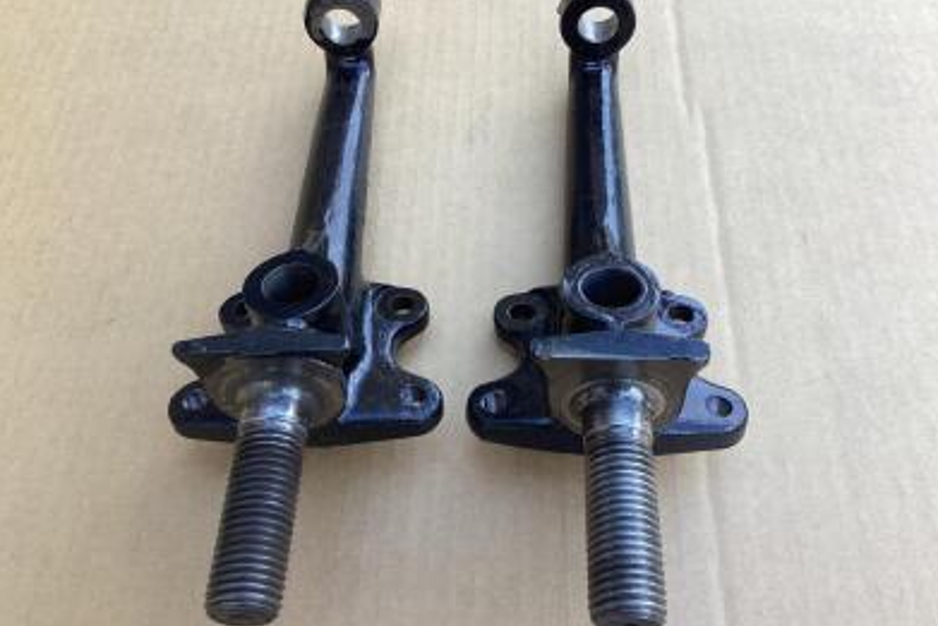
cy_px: 317
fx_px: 860
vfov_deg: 40.0
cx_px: 475
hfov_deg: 57.2
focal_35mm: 33
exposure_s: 1/120
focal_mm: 3.3
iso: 32
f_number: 2.4
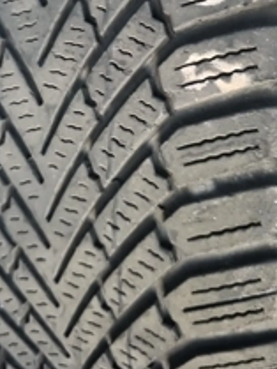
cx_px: 102
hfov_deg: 32.7
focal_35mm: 44
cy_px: 53
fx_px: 469
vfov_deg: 40.4
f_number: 1.7
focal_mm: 6.3
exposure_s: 1/20
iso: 1600
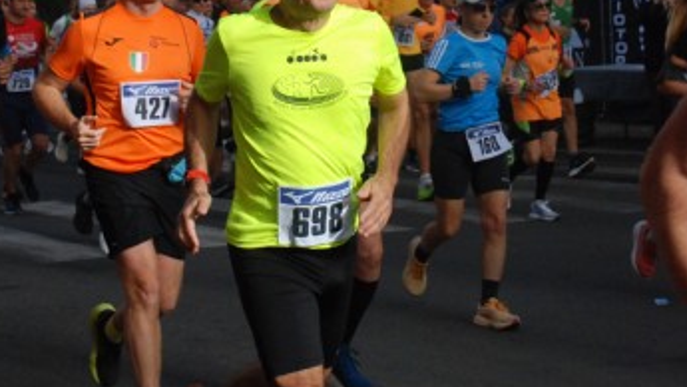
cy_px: 41
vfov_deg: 11.6
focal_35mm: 104
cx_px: 362
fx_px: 1894
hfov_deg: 20.6
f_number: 6.3
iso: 1000
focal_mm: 38
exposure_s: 1/1600
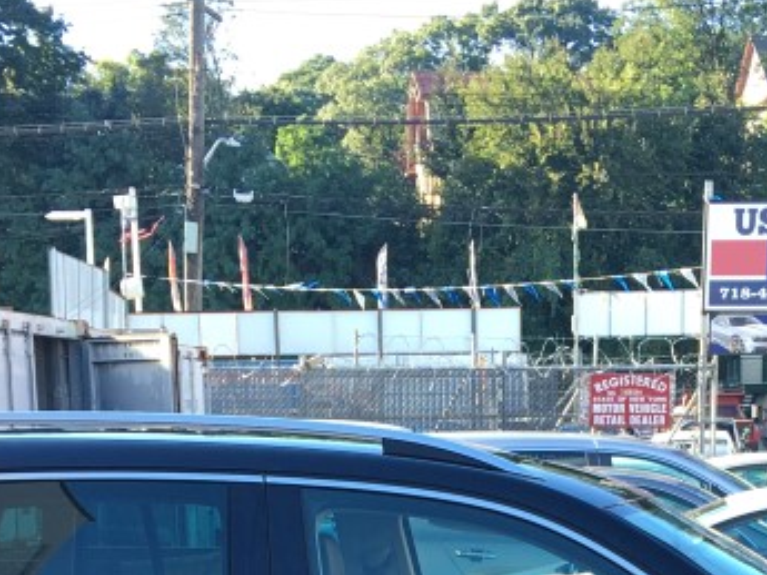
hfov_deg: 22.7
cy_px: 790
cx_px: 487
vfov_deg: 16.1
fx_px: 1906
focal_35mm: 86
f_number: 2.2
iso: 25
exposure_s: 1/130
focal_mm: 4.15
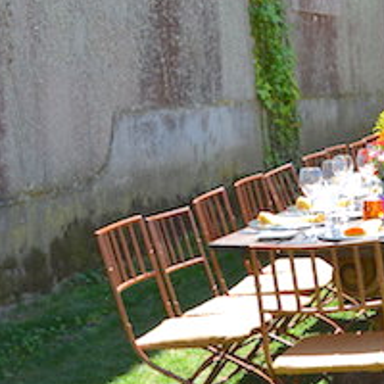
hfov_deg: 13.1
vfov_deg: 14.0
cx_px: 618
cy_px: 101
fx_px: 1556
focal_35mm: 124
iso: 100
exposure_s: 1/60
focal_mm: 30
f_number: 8
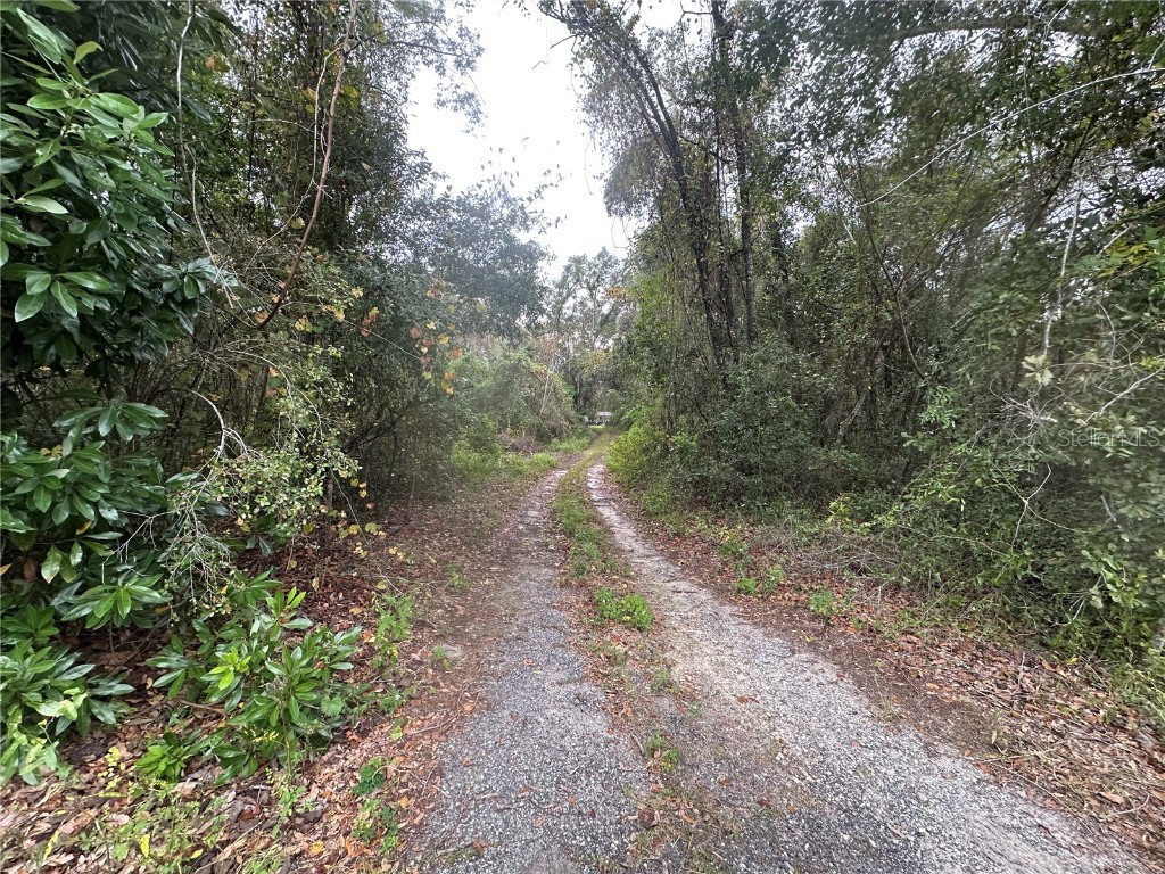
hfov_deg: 102.1
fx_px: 471
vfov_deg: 85.7
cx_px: 582
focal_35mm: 14
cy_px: 437
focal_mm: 2.22
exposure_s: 1/99
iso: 160
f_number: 2.2
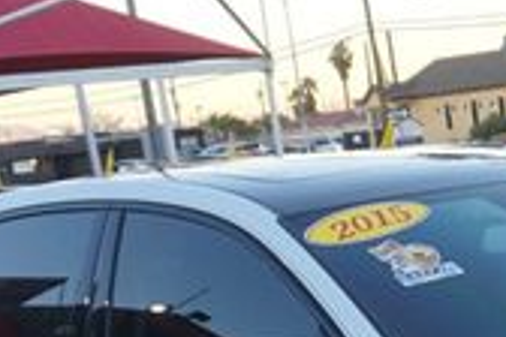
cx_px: 596
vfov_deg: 11.4
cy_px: 557
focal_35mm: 114
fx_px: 1602
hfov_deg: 17.2
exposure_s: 1/60
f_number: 4.5
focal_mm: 20
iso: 100
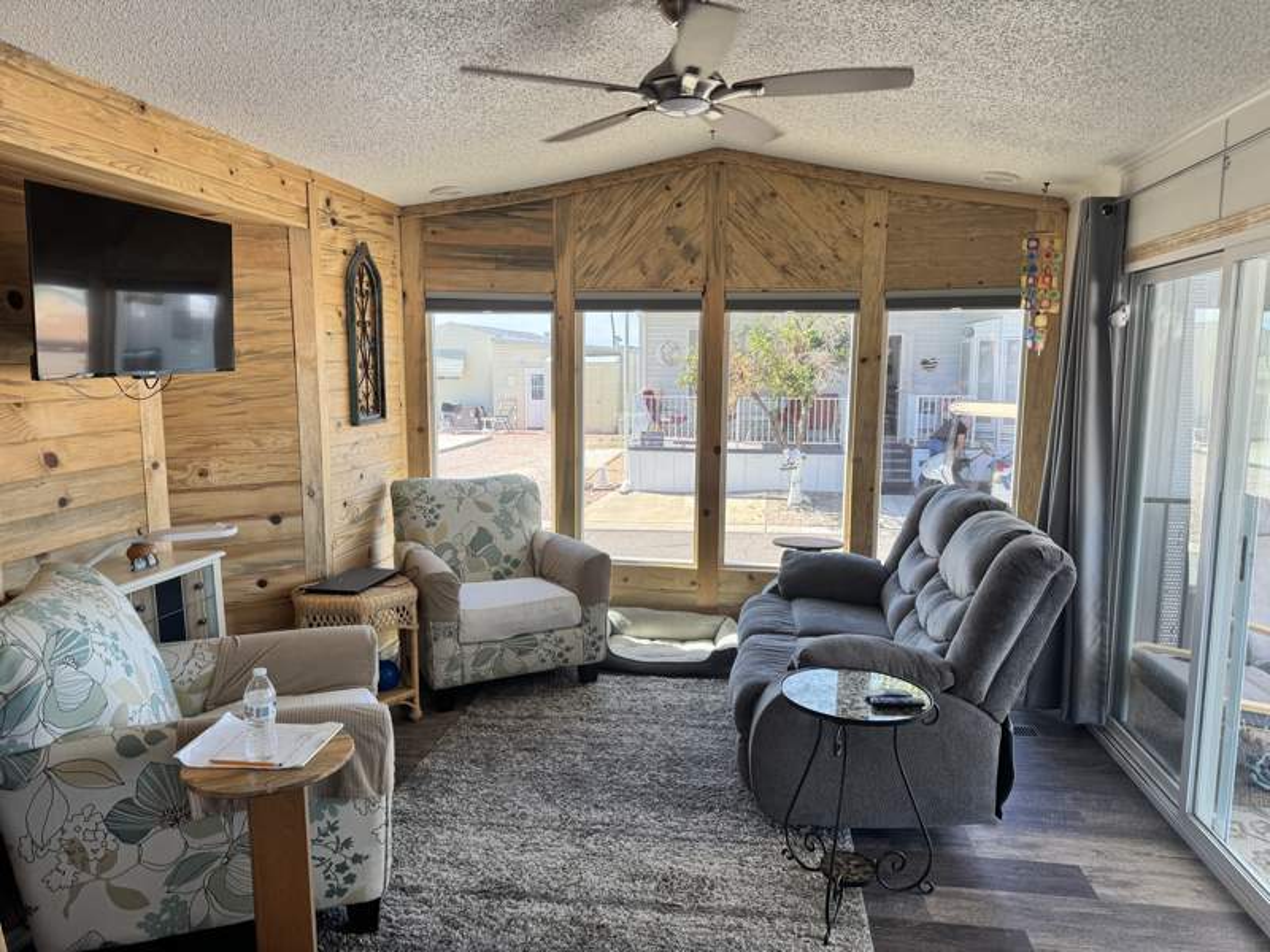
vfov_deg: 56.8
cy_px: 476
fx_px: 881
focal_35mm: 24
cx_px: 635
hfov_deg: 71.6
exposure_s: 1/121
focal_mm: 6.76
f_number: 1.78
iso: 80
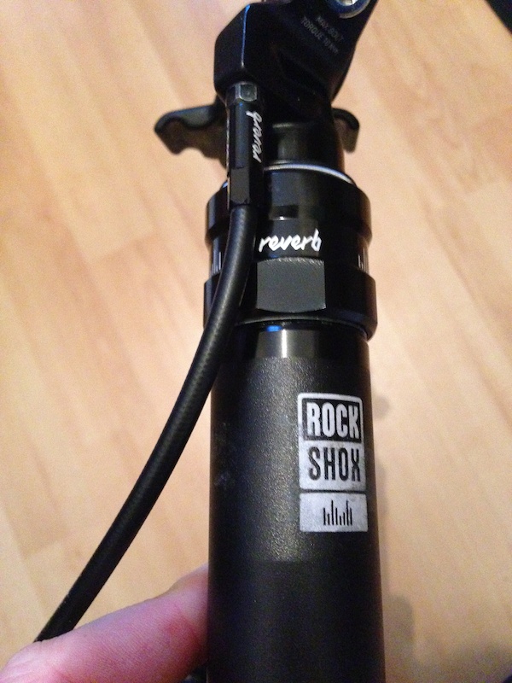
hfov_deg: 42.9
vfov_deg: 55.4
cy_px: 342
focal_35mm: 33
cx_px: 256
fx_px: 651
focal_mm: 4.12
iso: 800
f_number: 2.4
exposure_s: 1/15
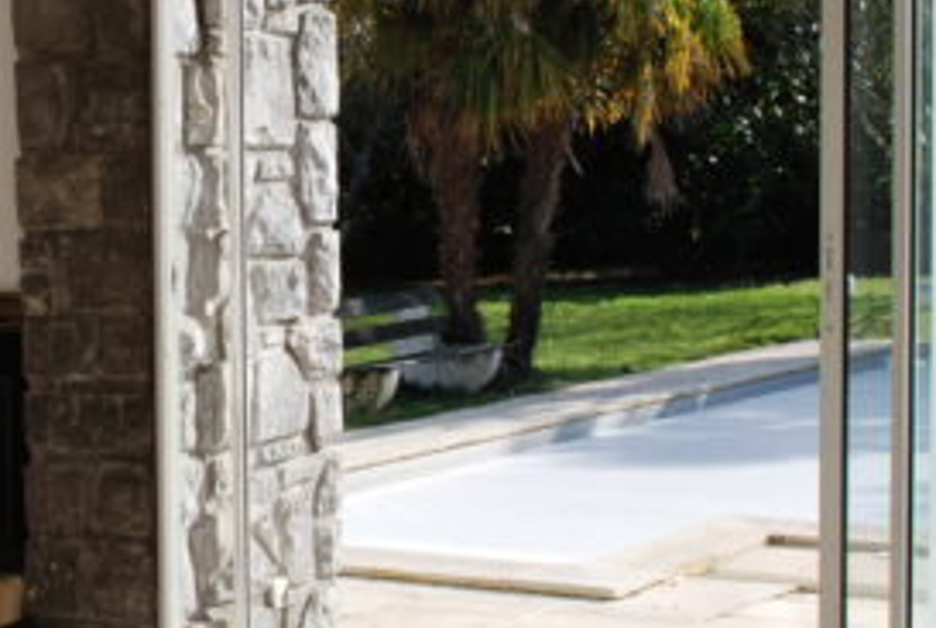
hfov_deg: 21.4
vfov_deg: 14.8
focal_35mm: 93
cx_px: 103
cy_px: 350
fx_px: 2422
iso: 100
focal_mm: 22
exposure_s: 1/200
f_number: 7.1
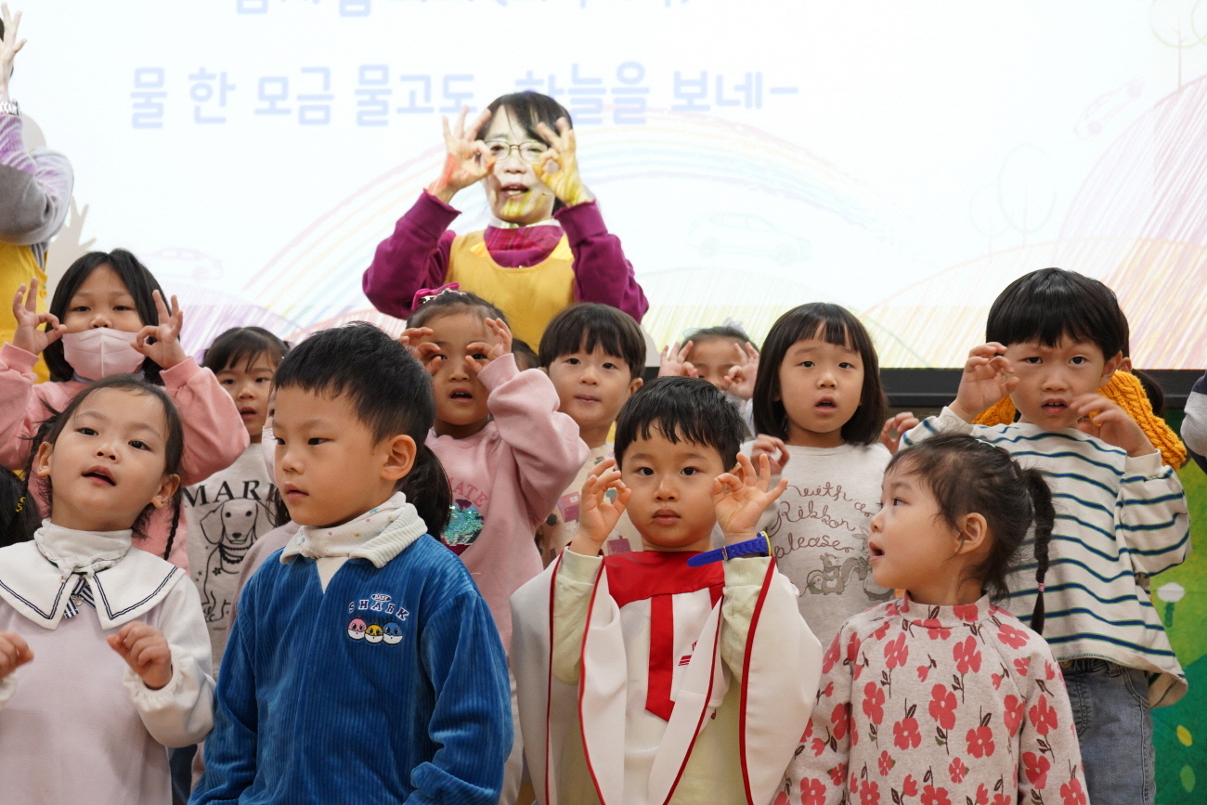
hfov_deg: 36.2
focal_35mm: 55
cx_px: 604
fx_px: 1844
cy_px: 402
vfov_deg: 24.6
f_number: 5.6
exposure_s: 1/125
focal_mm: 55
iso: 2500
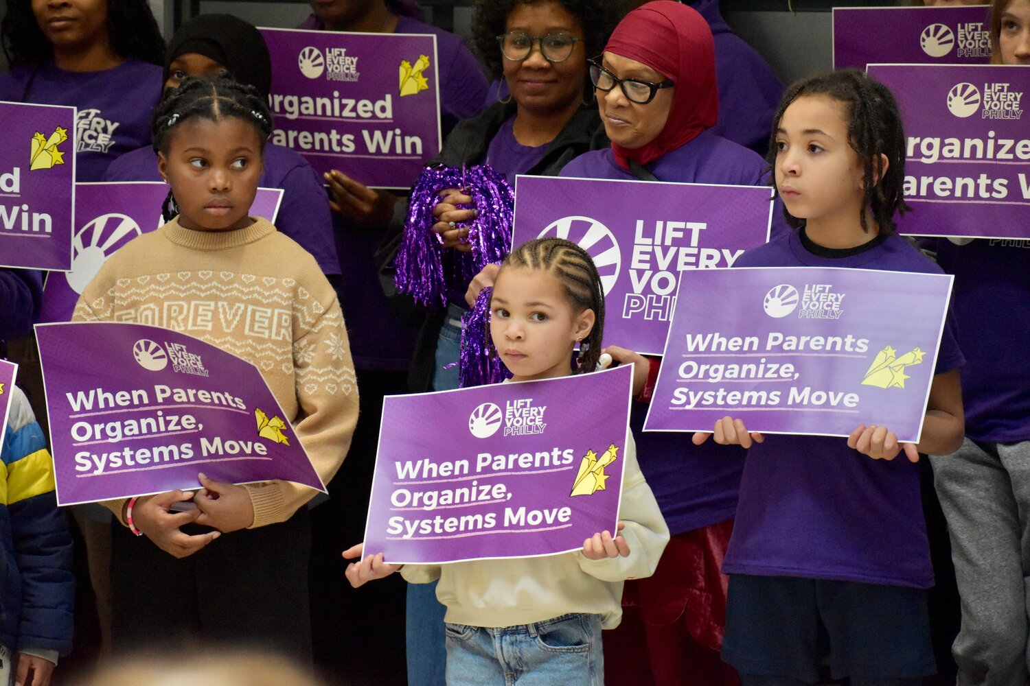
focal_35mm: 168
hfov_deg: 12.2
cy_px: 343
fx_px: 4806
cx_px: 515
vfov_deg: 8.2
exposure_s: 1/250
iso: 4500
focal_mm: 112
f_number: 4.8
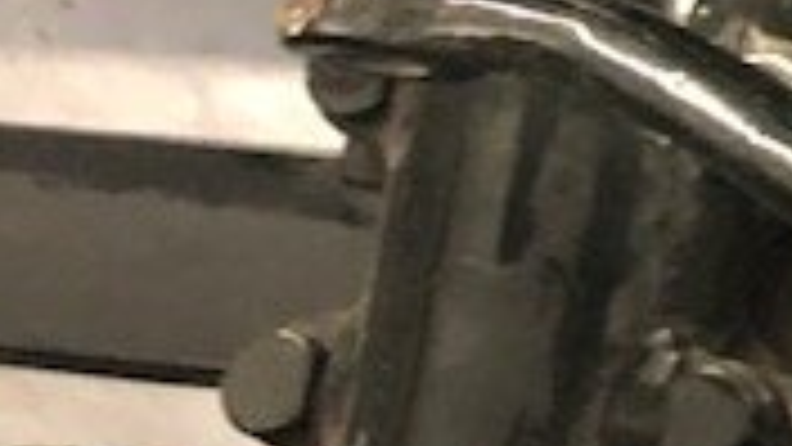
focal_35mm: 111
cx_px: 1354
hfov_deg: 16.6
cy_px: -279
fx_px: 2331
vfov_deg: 10.4
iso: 80
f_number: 1.8
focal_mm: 4
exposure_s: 1/8
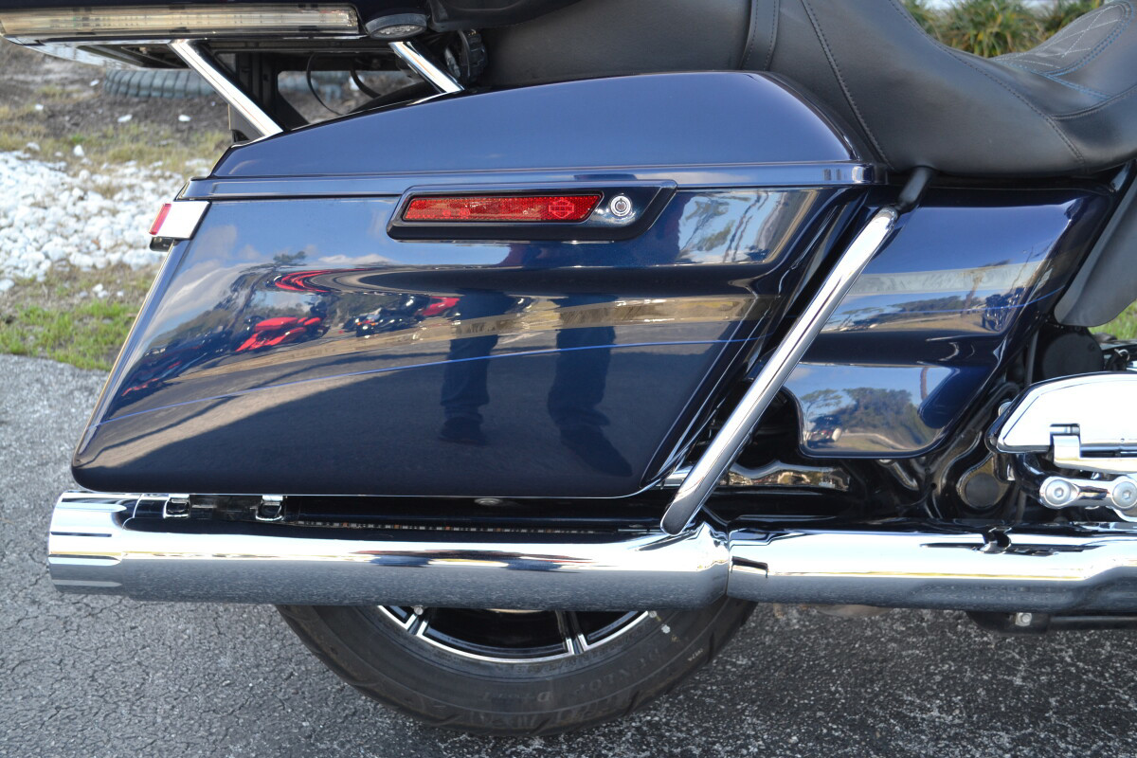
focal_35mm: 42
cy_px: 379
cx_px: 568
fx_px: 1326
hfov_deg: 46.4
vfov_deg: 31.9
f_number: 5.6
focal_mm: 28
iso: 360
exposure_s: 1/125
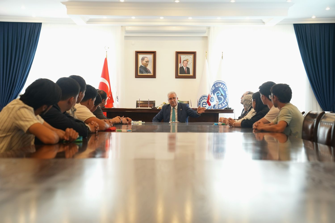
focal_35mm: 70
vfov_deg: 19.5
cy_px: 112
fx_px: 651
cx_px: 168
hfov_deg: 28.8
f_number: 4
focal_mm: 70
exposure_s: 1/100
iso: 1000
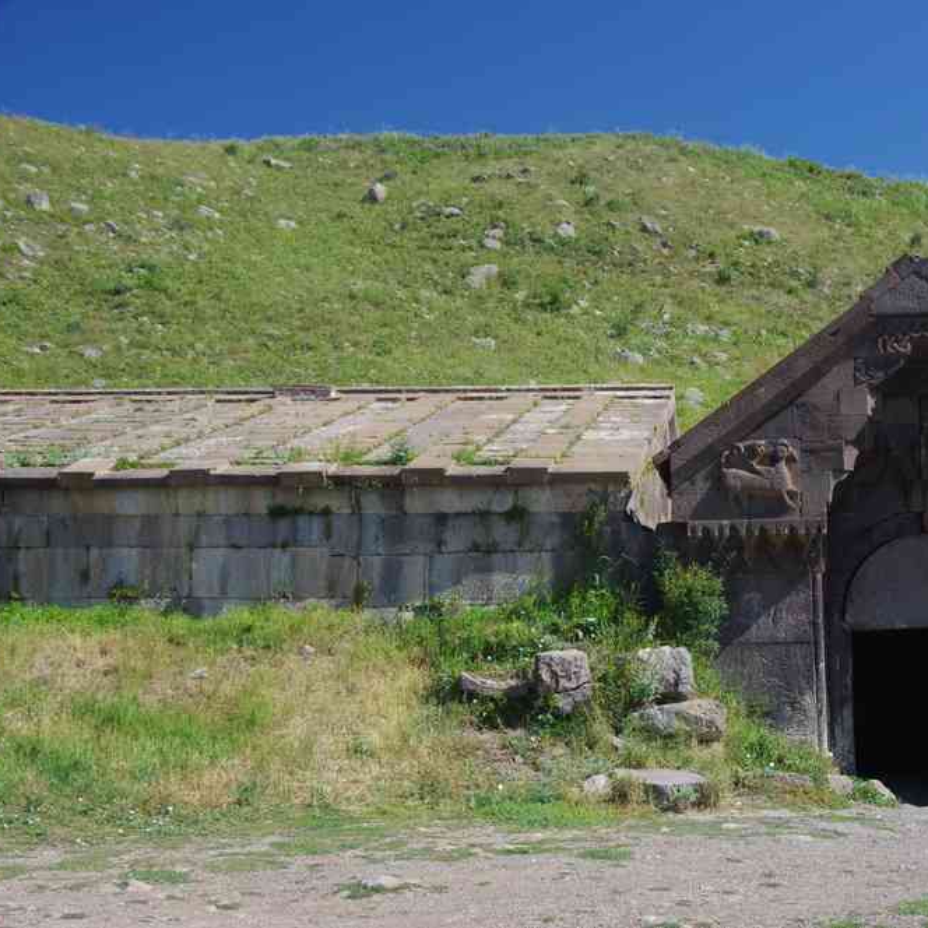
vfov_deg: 31.1
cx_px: 680
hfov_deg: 30.6
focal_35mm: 55
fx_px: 1668
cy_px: 464
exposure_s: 1/60
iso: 200
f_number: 10
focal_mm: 29.4
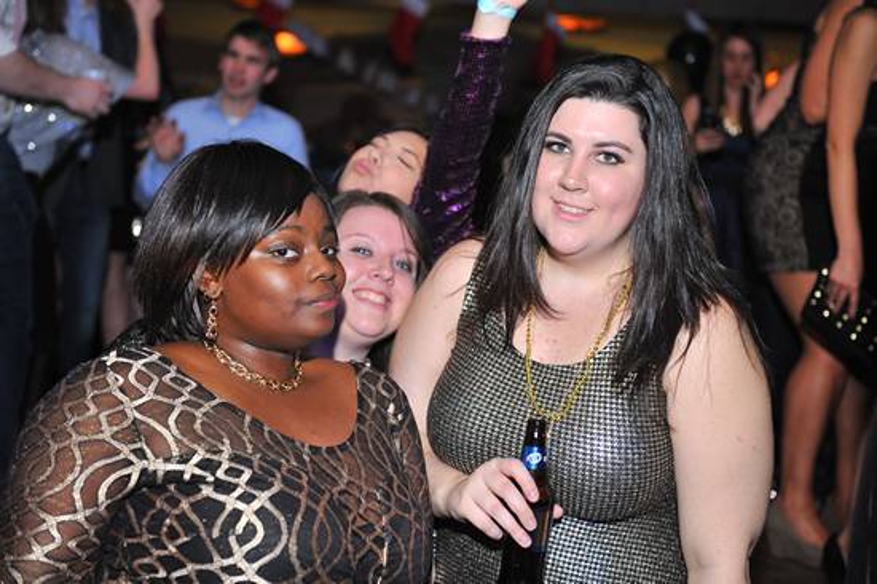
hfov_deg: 35.7
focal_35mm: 56
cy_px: 292
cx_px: 438
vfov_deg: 24.2
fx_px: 1363
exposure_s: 1/100
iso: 1250
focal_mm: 56
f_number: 3.5
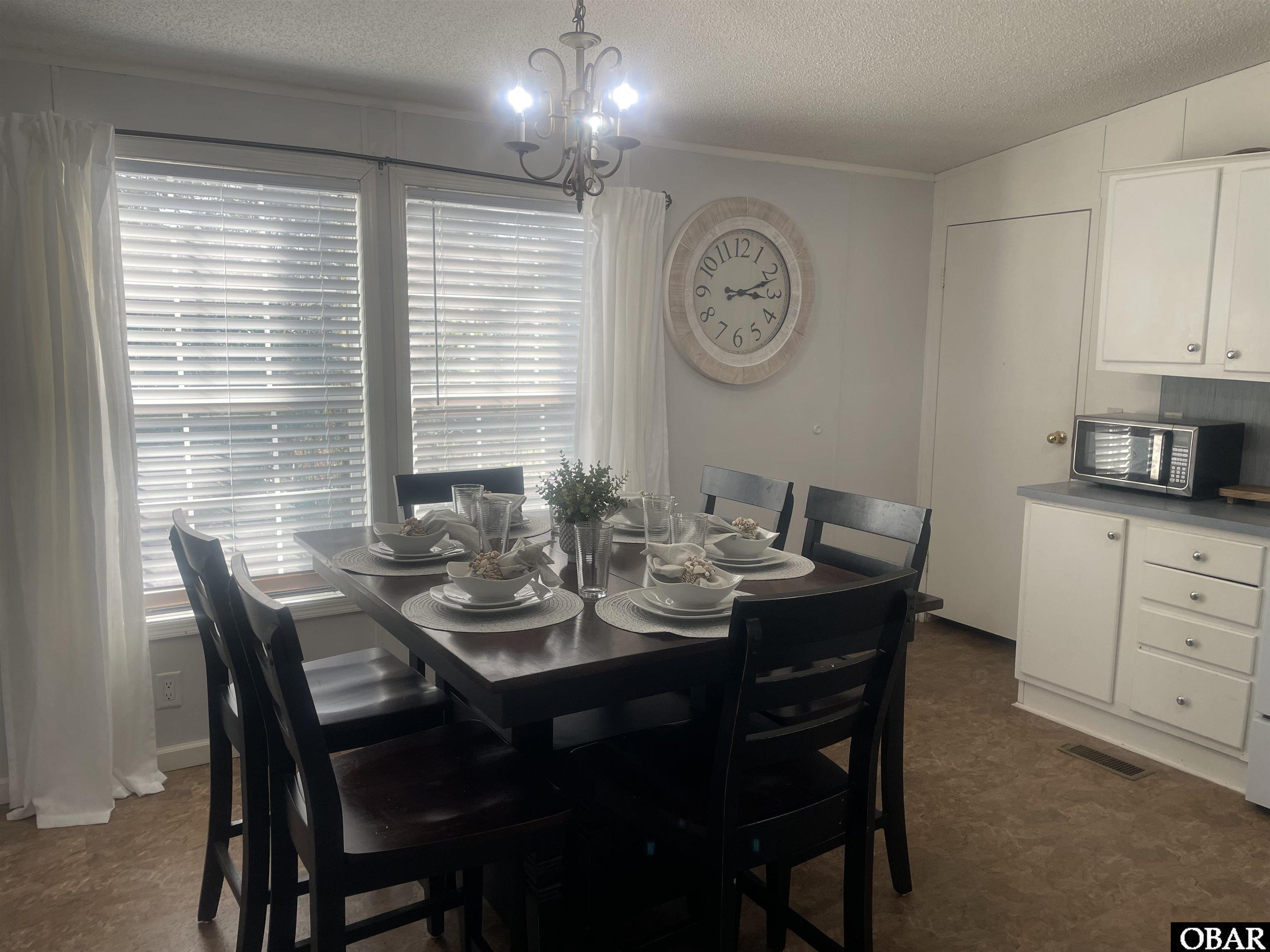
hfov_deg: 67.3
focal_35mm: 26
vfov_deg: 53.1
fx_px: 954
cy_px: 476
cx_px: 635
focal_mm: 4.2
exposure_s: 1/120
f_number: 1.6
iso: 40
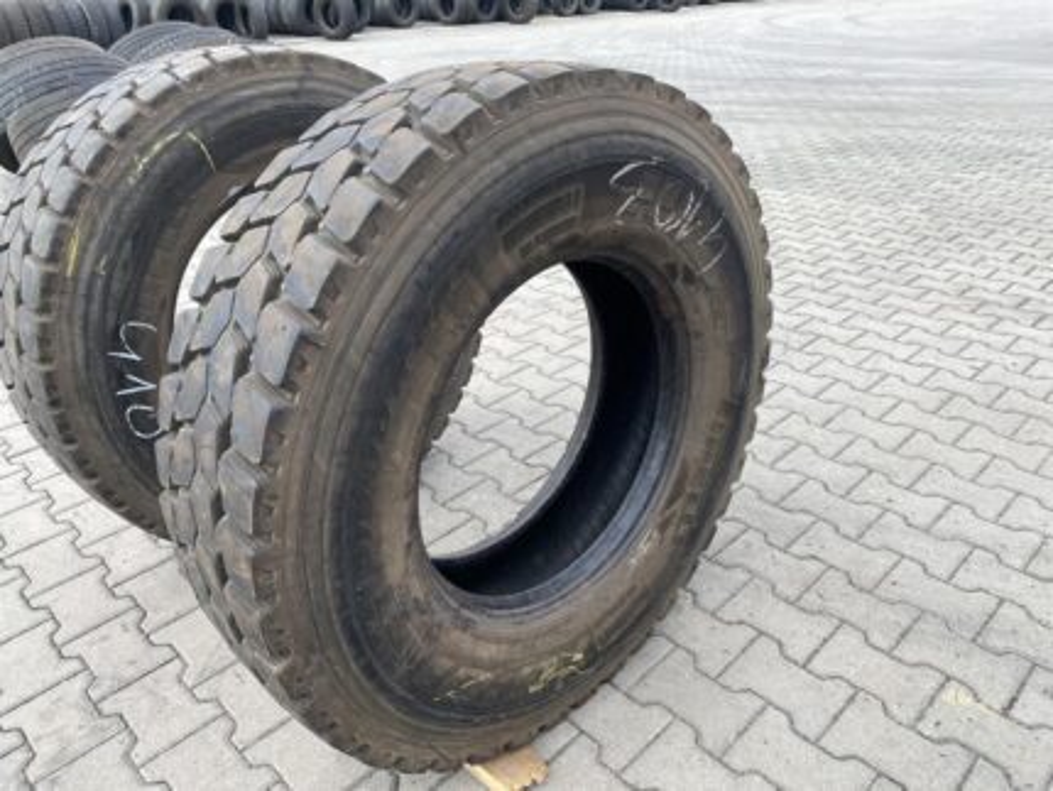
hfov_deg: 67.3
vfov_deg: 53.1
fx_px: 791
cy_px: 396
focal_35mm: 26
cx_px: 526
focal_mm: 4.25
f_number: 1.8
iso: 32
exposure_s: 1/517
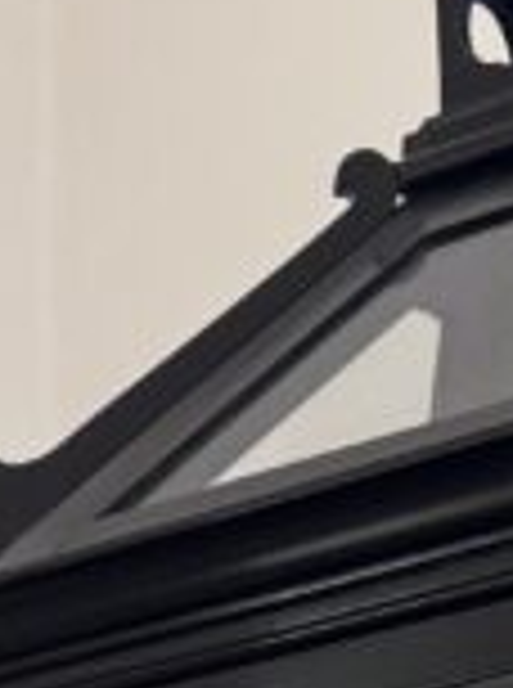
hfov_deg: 9.2
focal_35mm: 161
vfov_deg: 10.4
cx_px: 202
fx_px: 3195
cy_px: 1731
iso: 200
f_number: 1.78
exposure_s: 1/50
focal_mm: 6.76
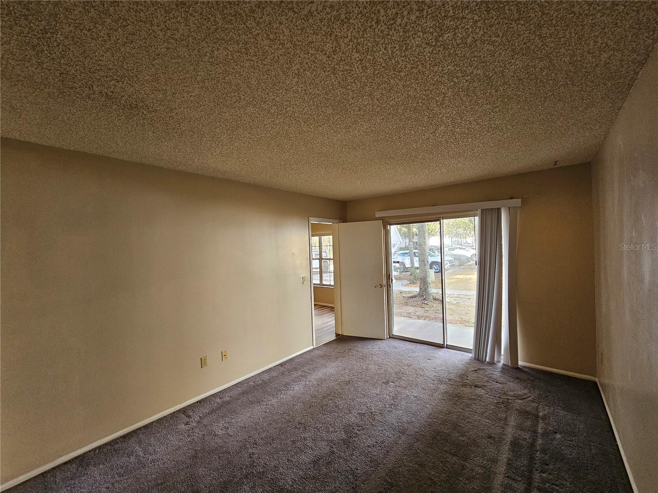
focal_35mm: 13
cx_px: 329
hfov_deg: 106.2
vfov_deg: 89.9
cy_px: 246
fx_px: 247
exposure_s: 1/77.4
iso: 250
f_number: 2.2
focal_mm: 2.2
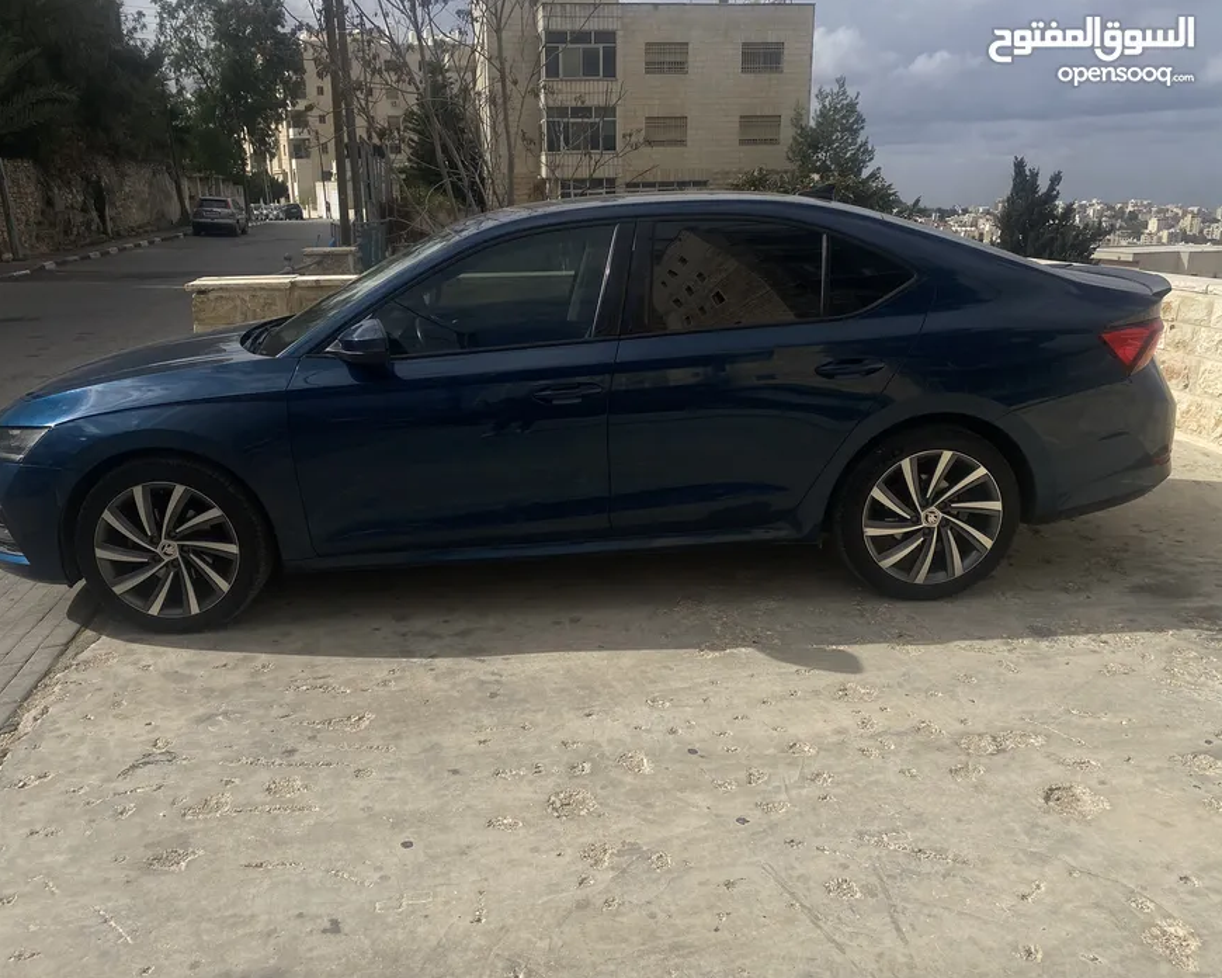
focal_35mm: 28
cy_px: 489
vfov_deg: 51.5
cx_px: 553
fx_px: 1013
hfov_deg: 62.1
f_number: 1.8
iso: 32
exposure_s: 1/7194
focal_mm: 4.25
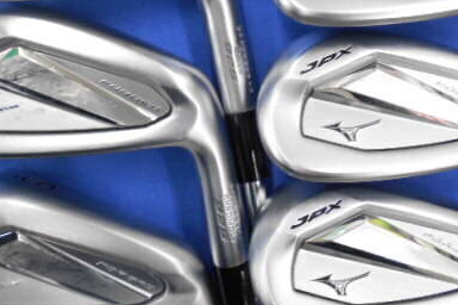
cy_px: 101
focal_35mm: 45
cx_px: 249
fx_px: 572
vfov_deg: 29.6
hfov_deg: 43.6
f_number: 3.2
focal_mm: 4.6
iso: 220
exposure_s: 1/30
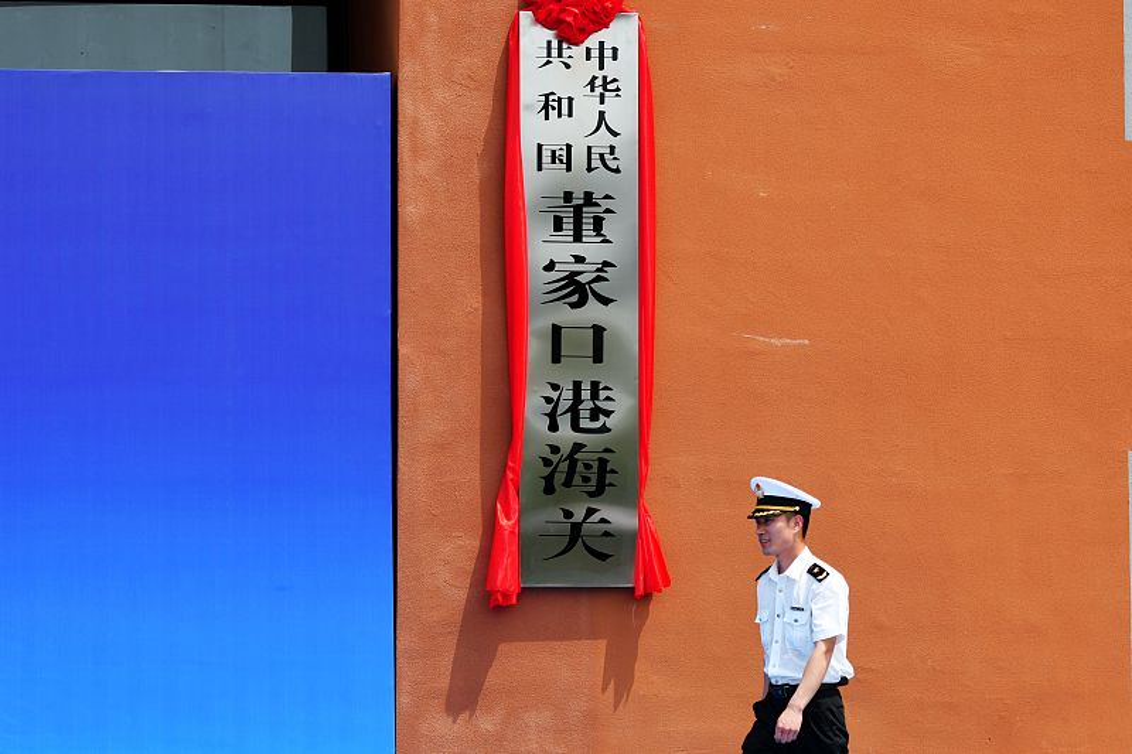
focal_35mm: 147
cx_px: 566
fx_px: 4621
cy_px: 377
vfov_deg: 9.3
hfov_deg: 14.0
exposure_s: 1/2500
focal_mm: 98
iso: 200
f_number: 3.5
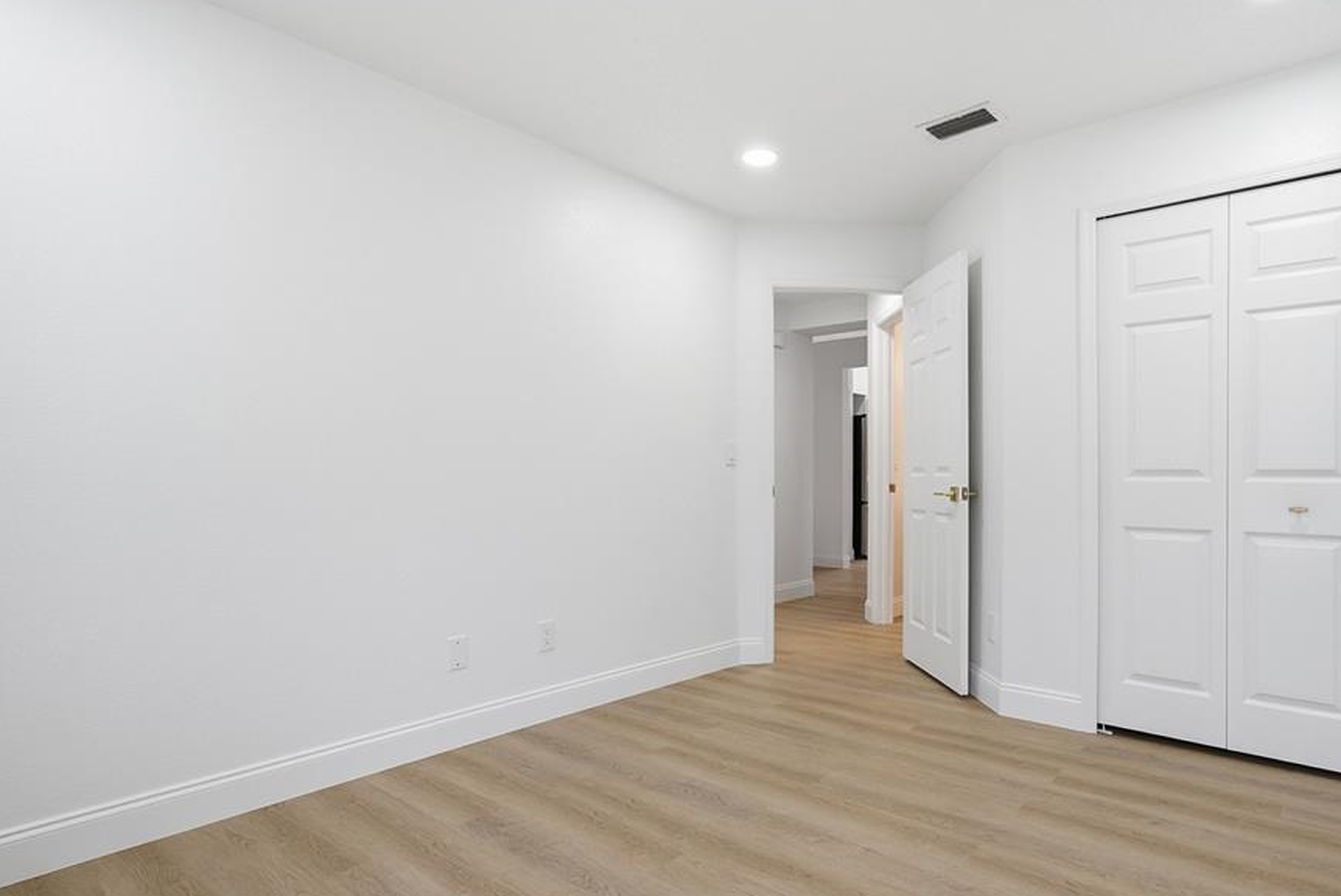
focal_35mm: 19
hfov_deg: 86.5
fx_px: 708
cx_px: 745
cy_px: 492
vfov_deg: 64.5
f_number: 9
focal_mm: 16
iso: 250
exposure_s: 1/50
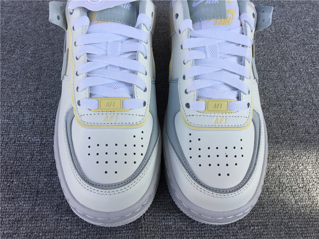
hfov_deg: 58.4
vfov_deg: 45.4
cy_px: 120
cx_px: 160
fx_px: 286
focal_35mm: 31
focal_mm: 3.3
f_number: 2.4
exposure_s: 1/375
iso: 25
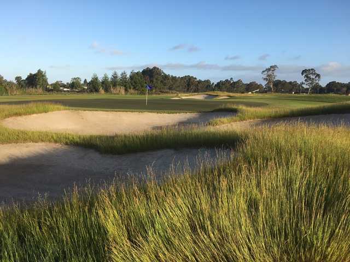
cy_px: 131
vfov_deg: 48.2
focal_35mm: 29
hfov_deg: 61.7
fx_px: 293
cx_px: 175
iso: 25
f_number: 2.2
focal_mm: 4.15
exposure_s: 1/769
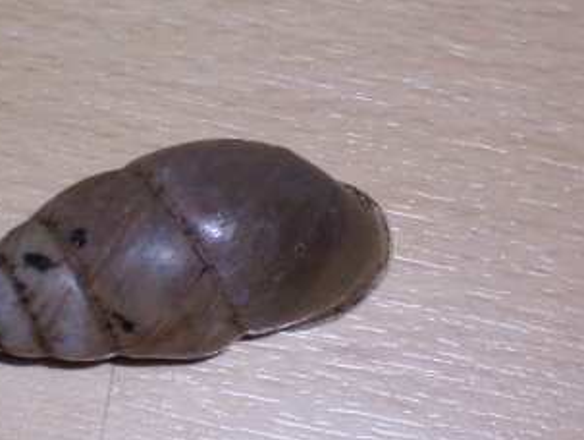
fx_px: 2939
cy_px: 224
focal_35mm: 174
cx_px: 202
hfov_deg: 11.3
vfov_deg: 8.6
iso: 80
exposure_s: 1/125
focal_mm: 22
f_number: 4.8
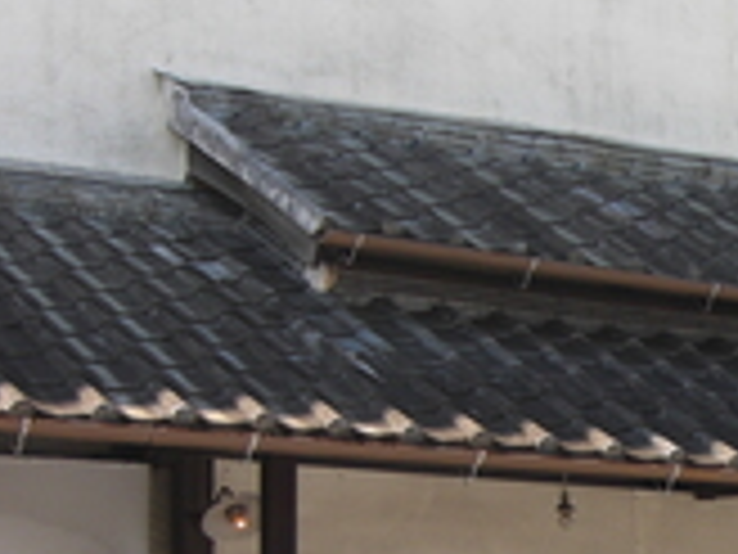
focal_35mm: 116
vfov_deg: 12.6
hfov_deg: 16.2
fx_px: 2473
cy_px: 565
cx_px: 936
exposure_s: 1/200
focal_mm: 7.9
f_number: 4
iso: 80
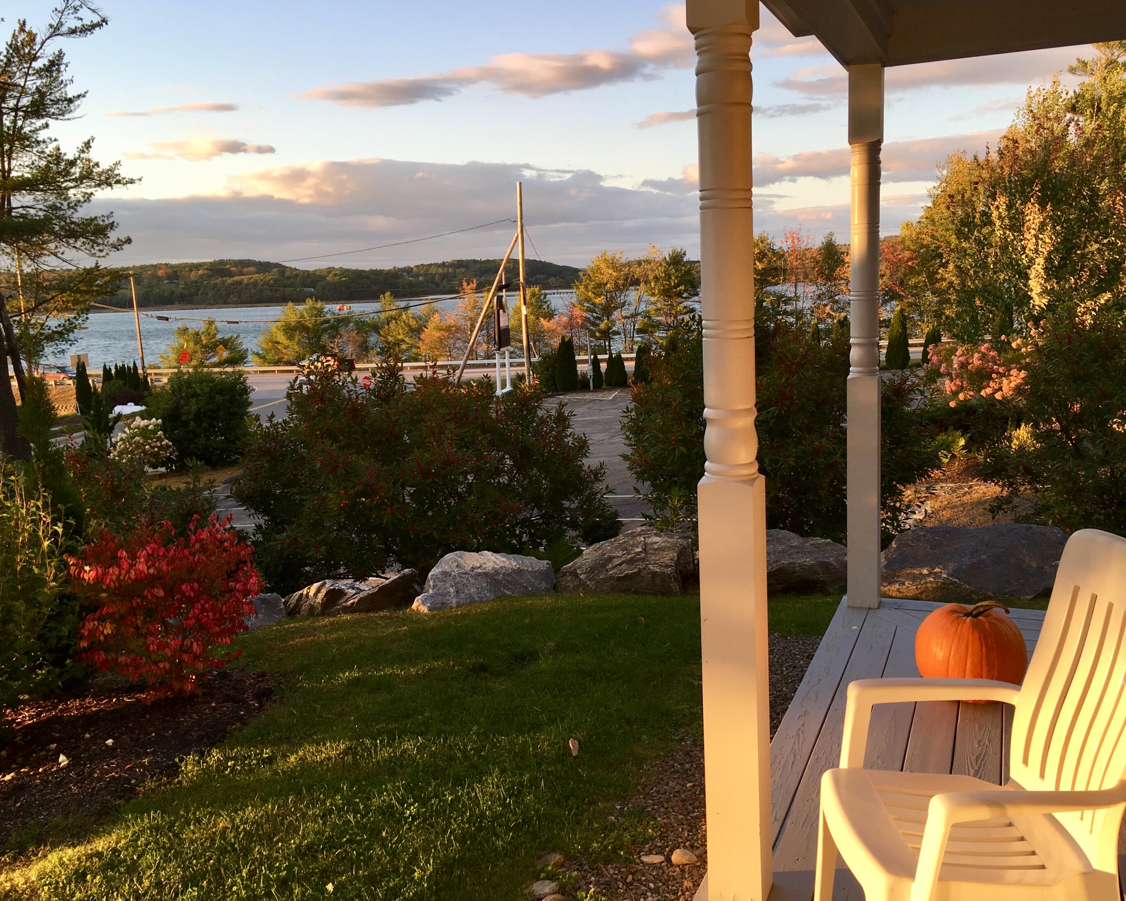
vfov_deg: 47.1
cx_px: 597
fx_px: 1033
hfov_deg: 57.1
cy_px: 440
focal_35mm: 31
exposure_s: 1/176
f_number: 2.2
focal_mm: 4.15
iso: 25
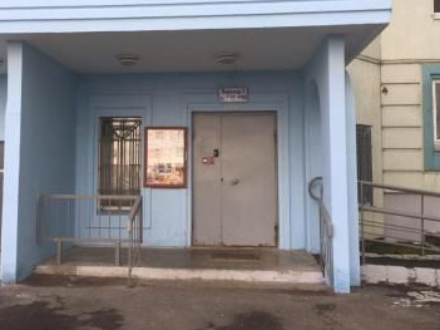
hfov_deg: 50.0
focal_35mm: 37
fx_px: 470
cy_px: 146
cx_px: 193
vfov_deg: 38.6
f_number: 2.2
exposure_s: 1/345
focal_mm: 4.15
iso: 25
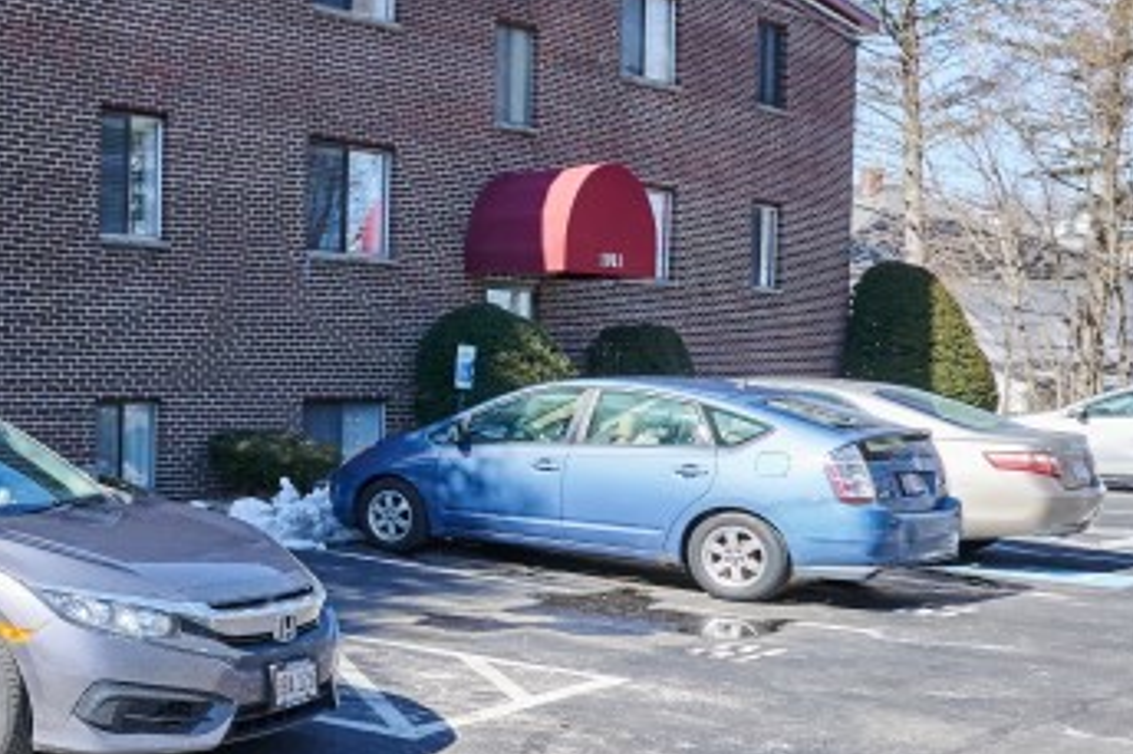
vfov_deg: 28.6
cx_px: -158
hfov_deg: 35.0
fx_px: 1478
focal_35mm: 47
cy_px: 392
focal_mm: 14
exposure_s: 1/250
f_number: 8
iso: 200
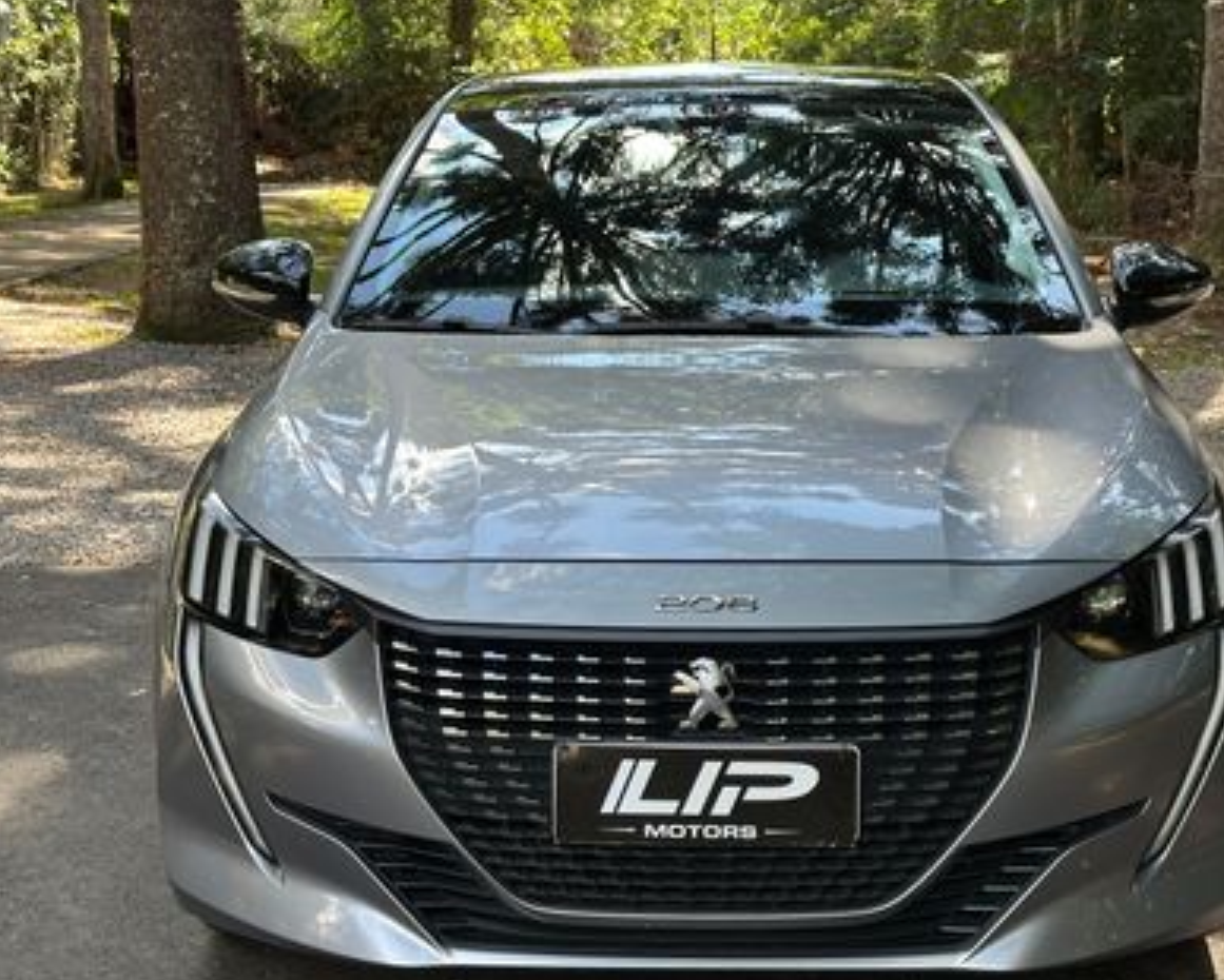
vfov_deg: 26.7
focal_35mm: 57
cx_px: 705
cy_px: 496
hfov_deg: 32.9
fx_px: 2066
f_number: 1.78
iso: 64
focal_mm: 6.86
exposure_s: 1/329
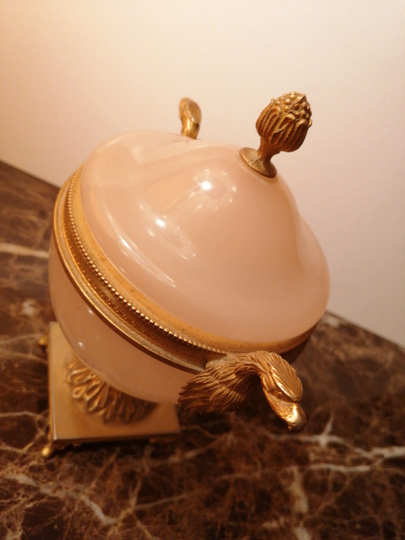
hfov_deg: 51.4
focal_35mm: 27
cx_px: 202
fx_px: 421
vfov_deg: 65.3
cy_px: 270
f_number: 1.8
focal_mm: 3.95
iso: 320
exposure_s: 1/25
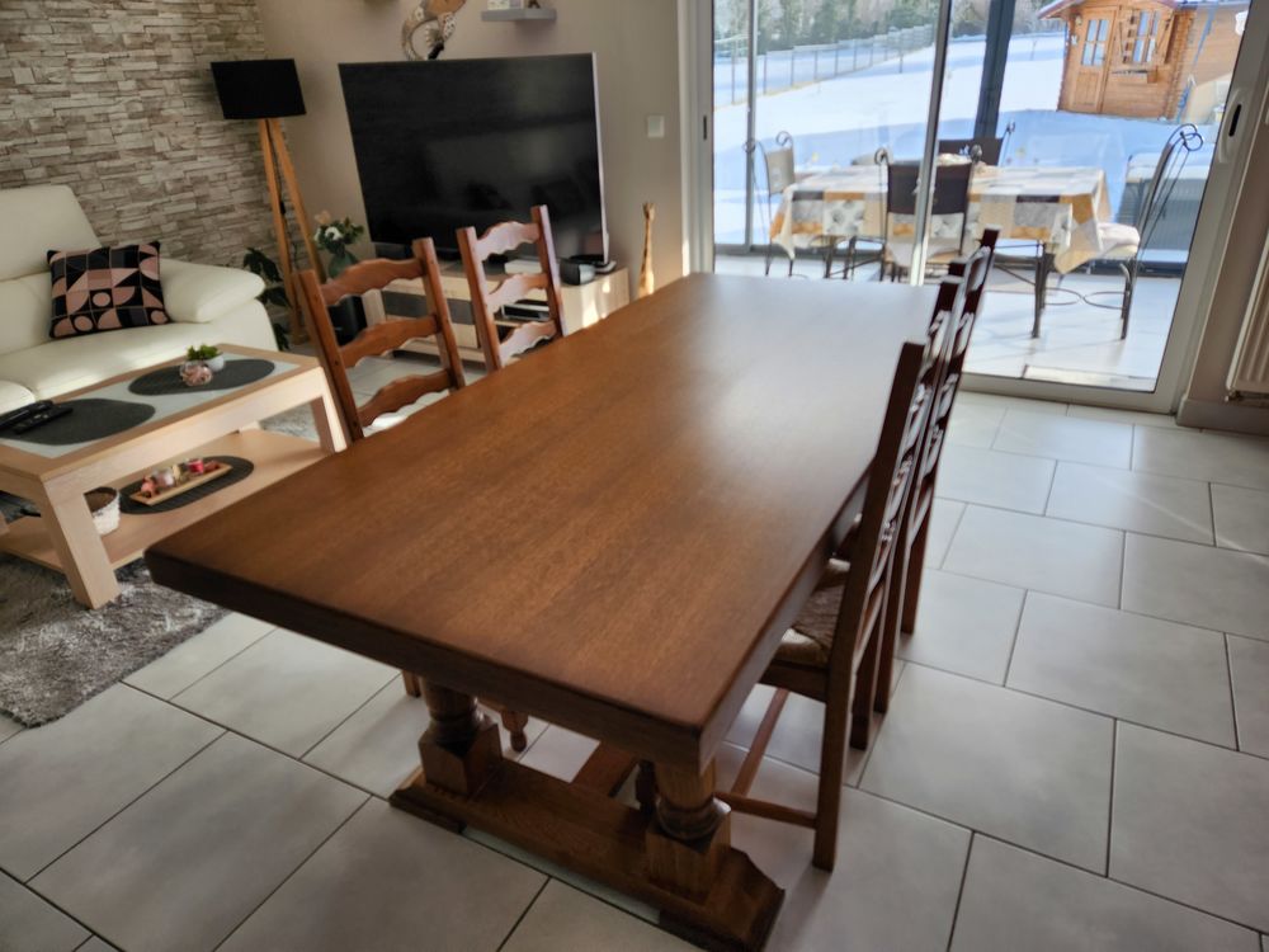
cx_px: 634
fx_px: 843
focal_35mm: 23
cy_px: 476
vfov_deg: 58.9
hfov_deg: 73.9
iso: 40
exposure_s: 1/180
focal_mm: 5.4
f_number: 1.8
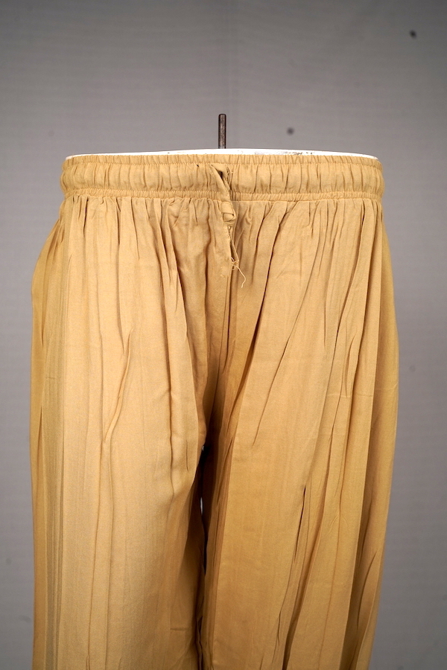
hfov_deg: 37.9
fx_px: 652
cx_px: 224
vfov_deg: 54.4
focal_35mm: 35
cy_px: 335
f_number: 8
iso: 640
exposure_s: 1/125
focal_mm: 35
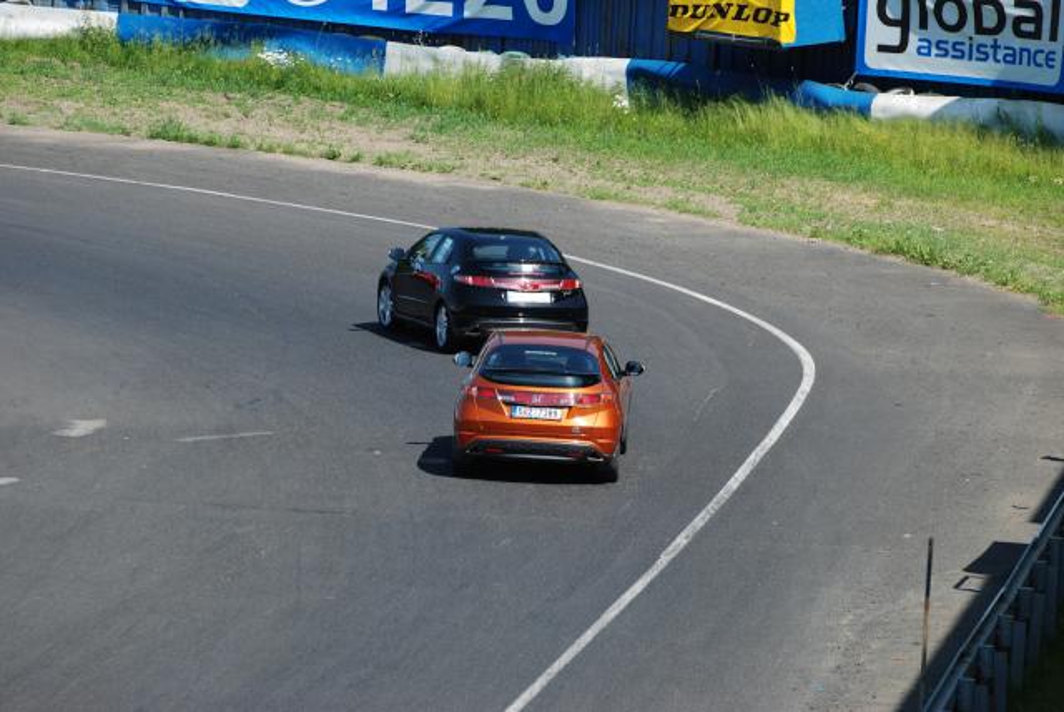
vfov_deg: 5.1
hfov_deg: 7.6
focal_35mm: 270
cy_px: 356
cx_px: 532
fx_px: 7987
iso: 100
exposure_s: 1/400
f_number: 5.6
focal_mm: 180
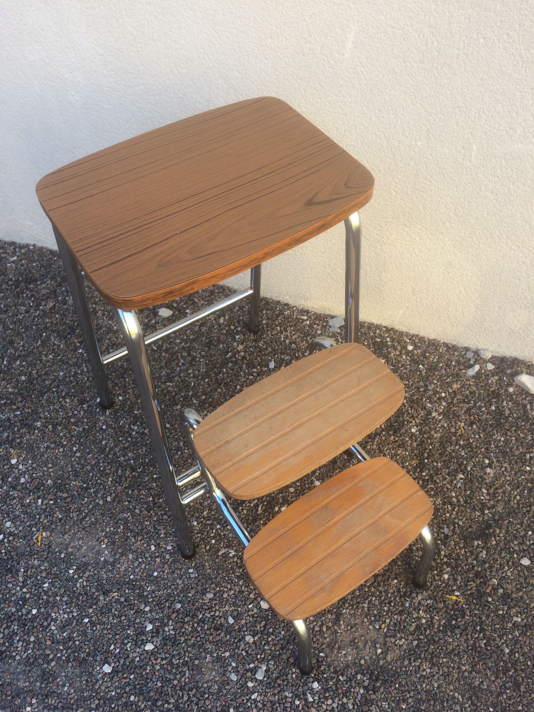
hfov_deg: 48.2
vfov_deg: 61.7
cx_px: 267
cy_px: 356
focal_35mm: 29
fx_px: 596
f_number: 2.2
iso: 32
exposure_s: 1/243
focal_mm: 4.15
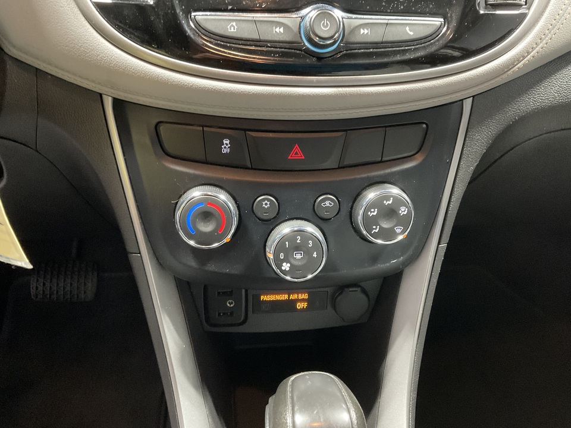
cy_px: 214
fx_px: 478
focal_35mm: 29
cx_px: 286
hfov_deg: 61.7
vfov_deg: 48.2
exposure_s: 1/30
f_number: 1.8
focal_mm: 3
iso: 500
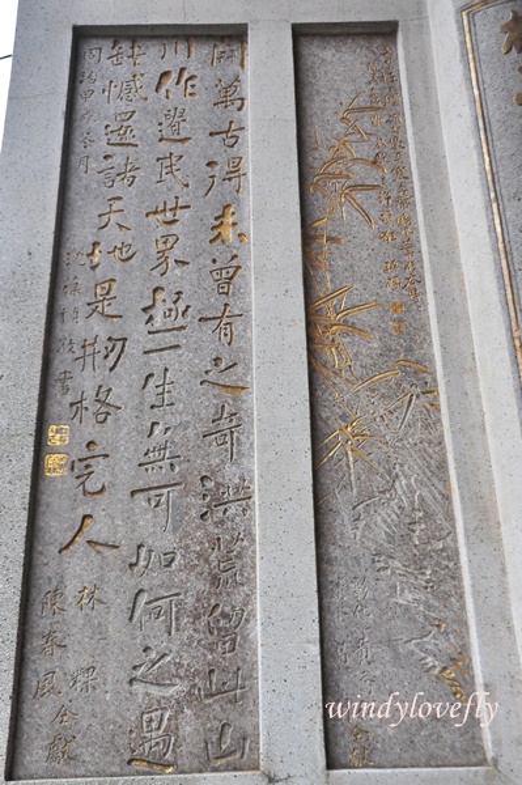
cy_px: 392
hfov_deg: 34.2
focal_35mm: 39
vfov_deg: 49.6
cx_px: 261
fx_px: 850
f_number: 3.8
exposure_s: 1/2000
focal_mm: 26
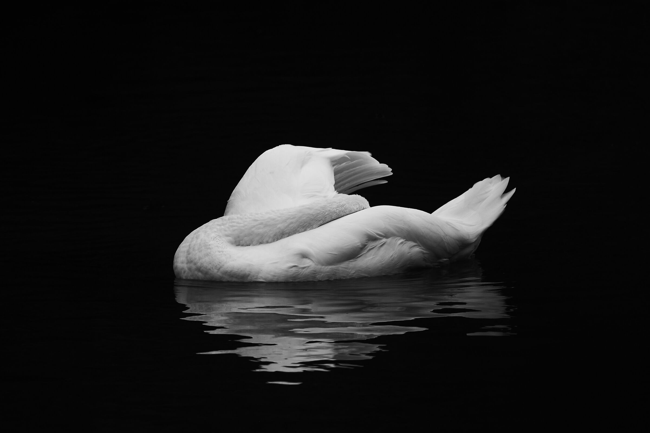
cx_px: 325
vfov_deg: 2.2
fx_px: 11374
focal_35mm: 630
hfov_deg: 3.3
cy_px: 216
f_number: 5.6
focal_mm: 420
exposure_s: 1/320
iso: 200
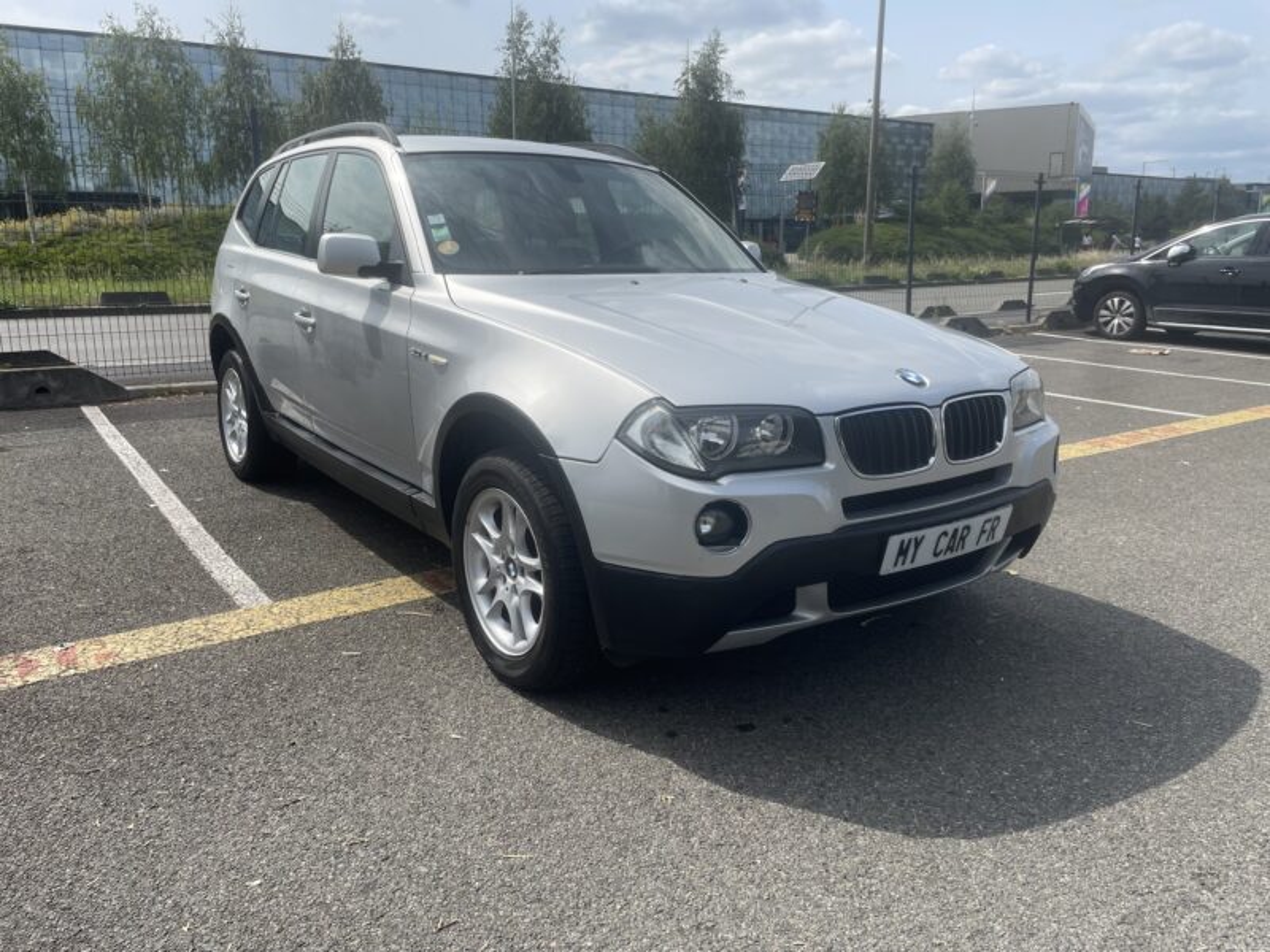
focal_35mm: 26
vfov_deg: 53.1
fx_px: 954
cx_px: 635
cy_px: 476
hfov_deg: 67.3
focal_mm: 4.2
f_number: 1.6
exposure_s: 1/3731
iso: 32
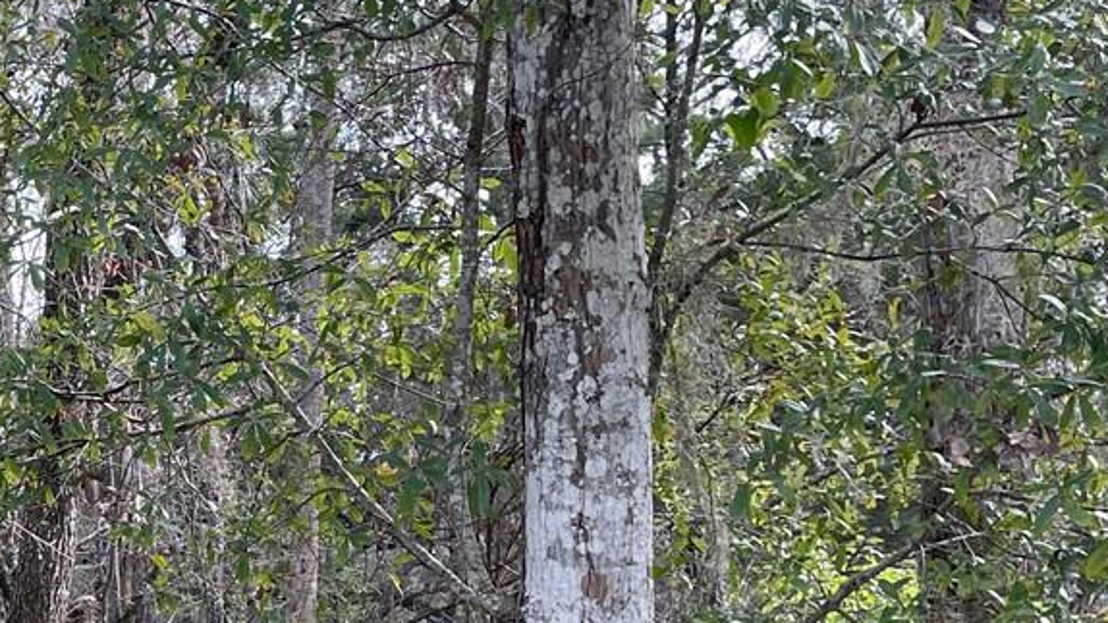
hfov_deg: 24.5
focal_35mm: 79
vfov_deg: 14.6
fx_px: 2321
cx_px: -191
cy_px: 824
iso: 32
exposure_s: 1/276
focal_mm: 4.2
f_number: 1.6
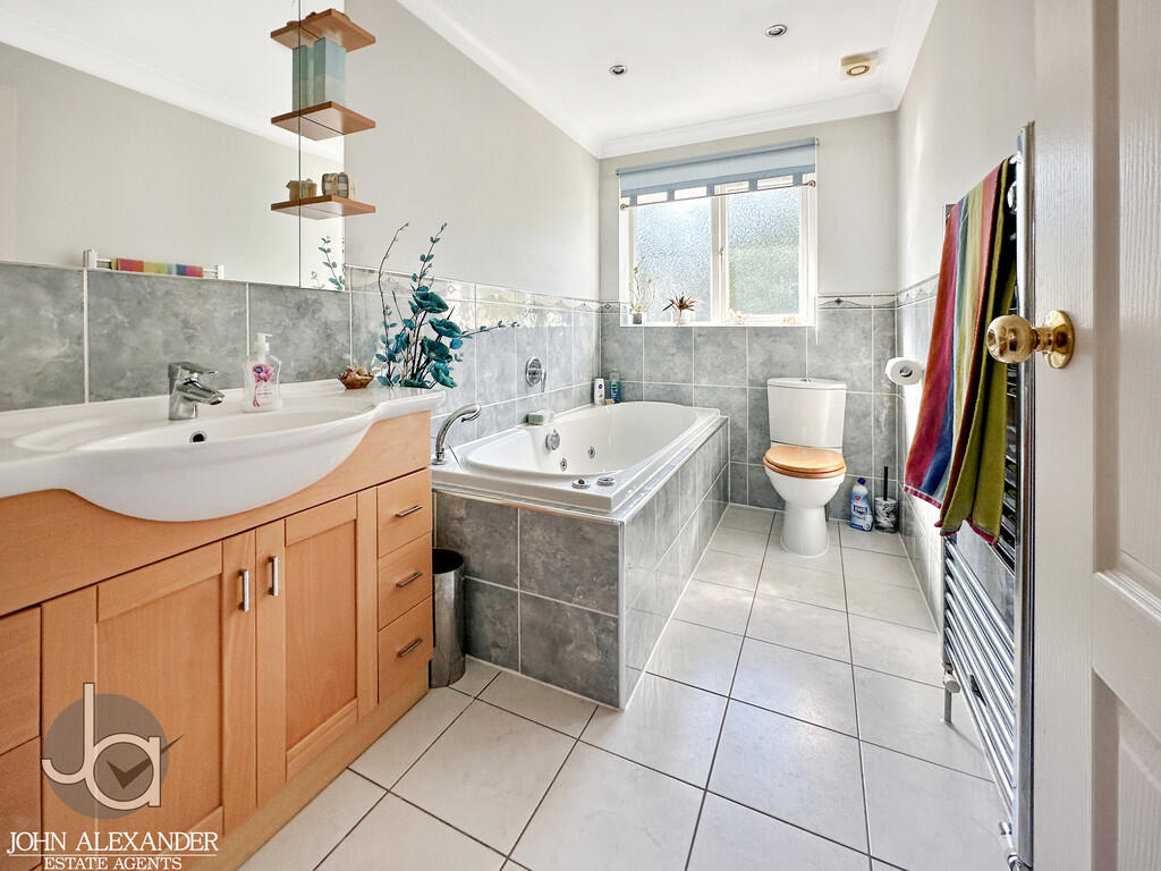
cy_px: 436
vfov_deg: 85.7
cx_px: 580
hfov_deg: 102.1
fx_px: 470
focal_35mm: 14
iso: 64
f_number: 2.2
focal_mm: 2.22
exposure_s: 1/99
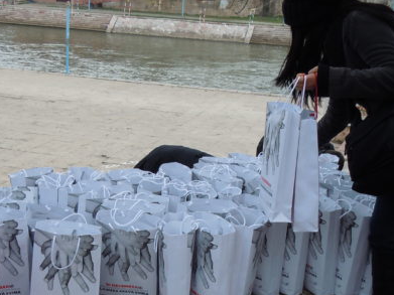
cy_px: 224
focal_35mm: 59
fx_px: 671
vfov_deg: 24.5
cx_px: 141
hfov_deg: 32.5
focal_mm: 5.4
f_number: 3.5
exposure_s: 1/250
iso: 100
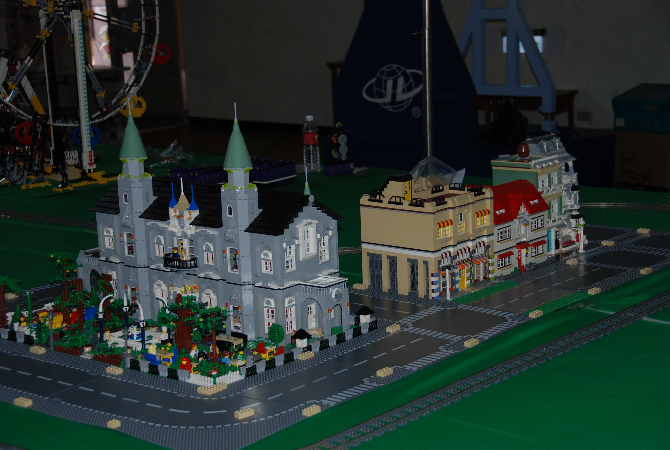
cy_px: 225
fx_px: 1287
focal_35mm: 69
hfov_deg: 29.2
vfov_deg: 19.8
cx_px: 335
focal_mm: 46
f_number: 4.8
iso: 100
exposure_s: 1/60
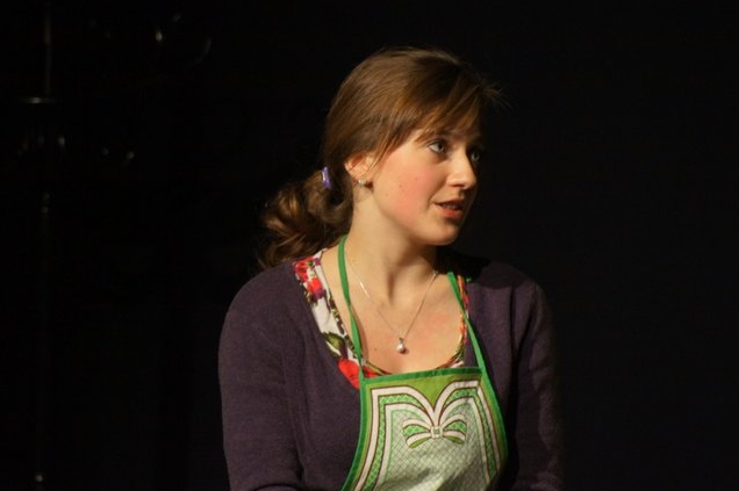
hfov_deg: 6.4
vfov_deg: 4.3
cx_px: 376
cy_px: 246
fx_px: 6605
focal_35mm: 322
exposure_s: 1/50
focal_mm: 210
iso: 1600
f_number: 5.6
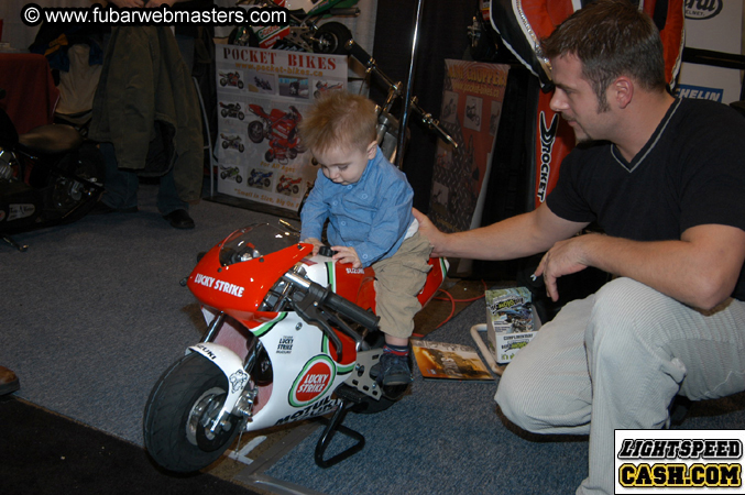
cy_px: 248
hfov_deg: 53.2
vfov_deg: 36.8
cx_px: 372
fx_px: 744
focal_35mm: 36
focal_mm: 24
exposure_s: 1/60
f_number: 5
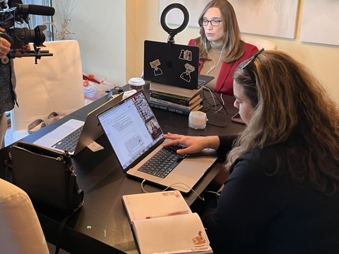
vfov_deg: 33.0
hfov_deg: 43.1
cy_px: 65
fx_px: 421
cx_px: 106
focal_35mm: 43
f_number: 1.6
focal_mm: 5.1
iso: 200
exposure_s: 1/60
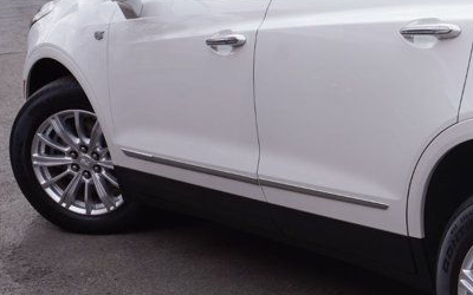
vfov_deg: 15.2
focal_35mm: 86
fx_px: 1109
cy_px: 113
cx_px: 533
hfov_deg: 22.6
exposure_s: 1/80
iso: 100
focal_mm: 22
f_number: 13
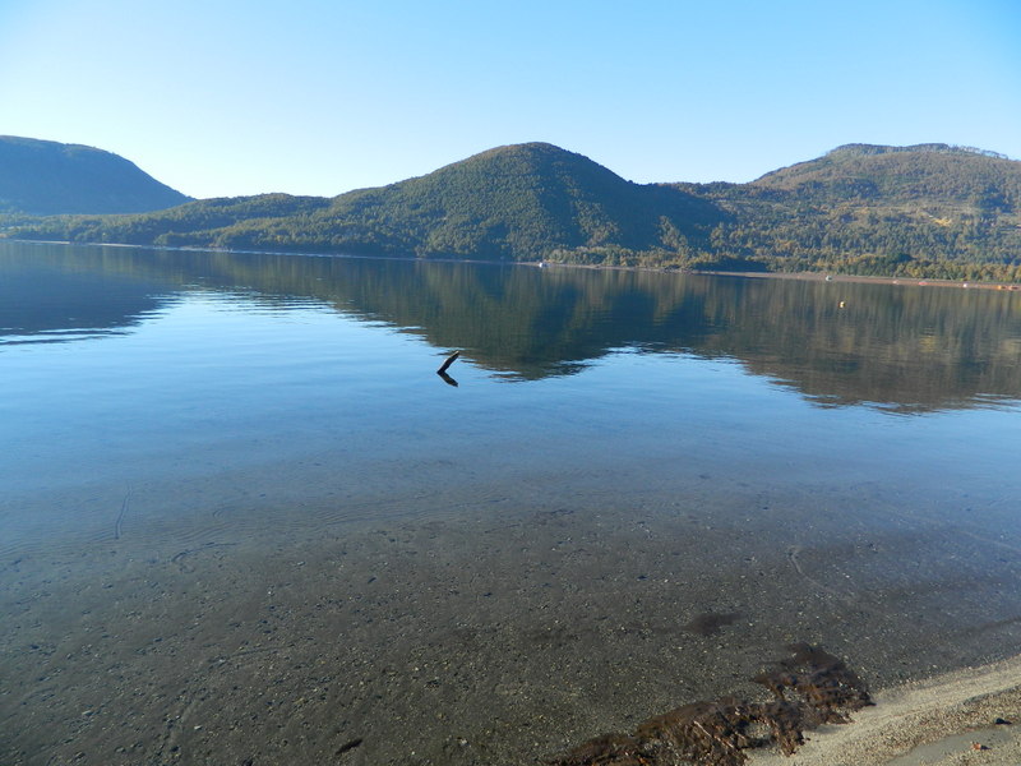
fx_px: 737
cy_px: 383
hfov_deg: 69.4
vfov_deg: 54.9
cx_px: 510
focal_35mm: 25
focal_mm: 4.5
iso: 80
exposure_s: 1/400
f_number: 3.1
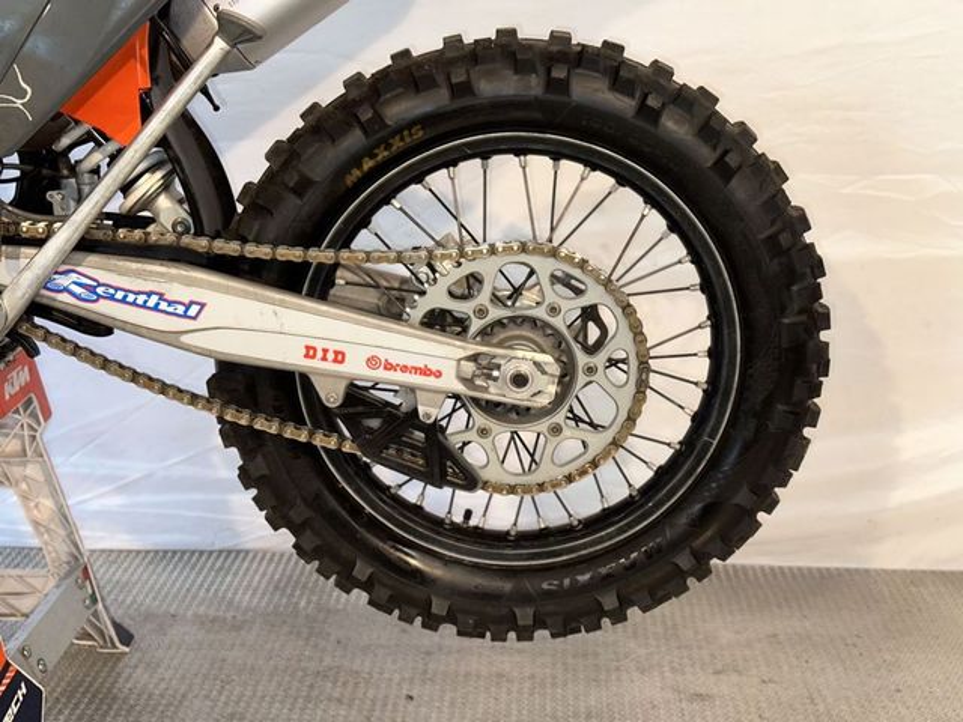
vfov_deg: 30.3
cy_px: 361
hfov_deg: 39.7
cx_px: 482
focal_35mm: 48
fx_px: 1335
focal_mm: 6.86
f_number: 1.78
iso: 50
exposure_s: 1/33
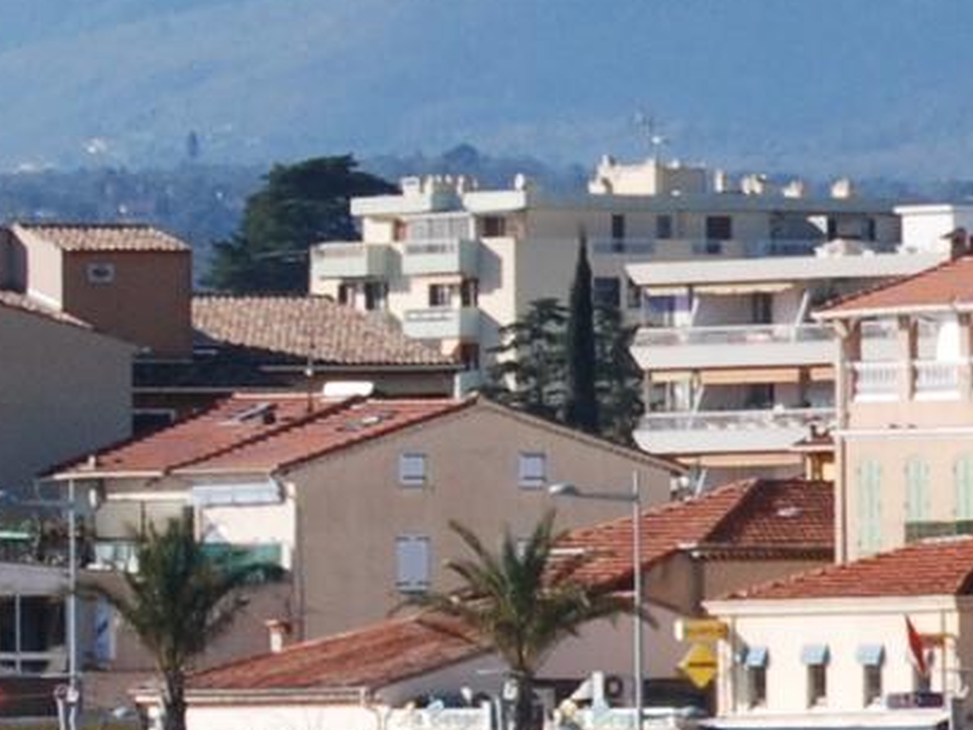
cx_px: 3312
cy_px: 700
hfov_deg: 2.6
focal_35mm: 744
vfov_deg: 2.0
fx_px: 20913
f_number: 4.5
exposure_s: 1/320
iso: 200
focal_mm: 70
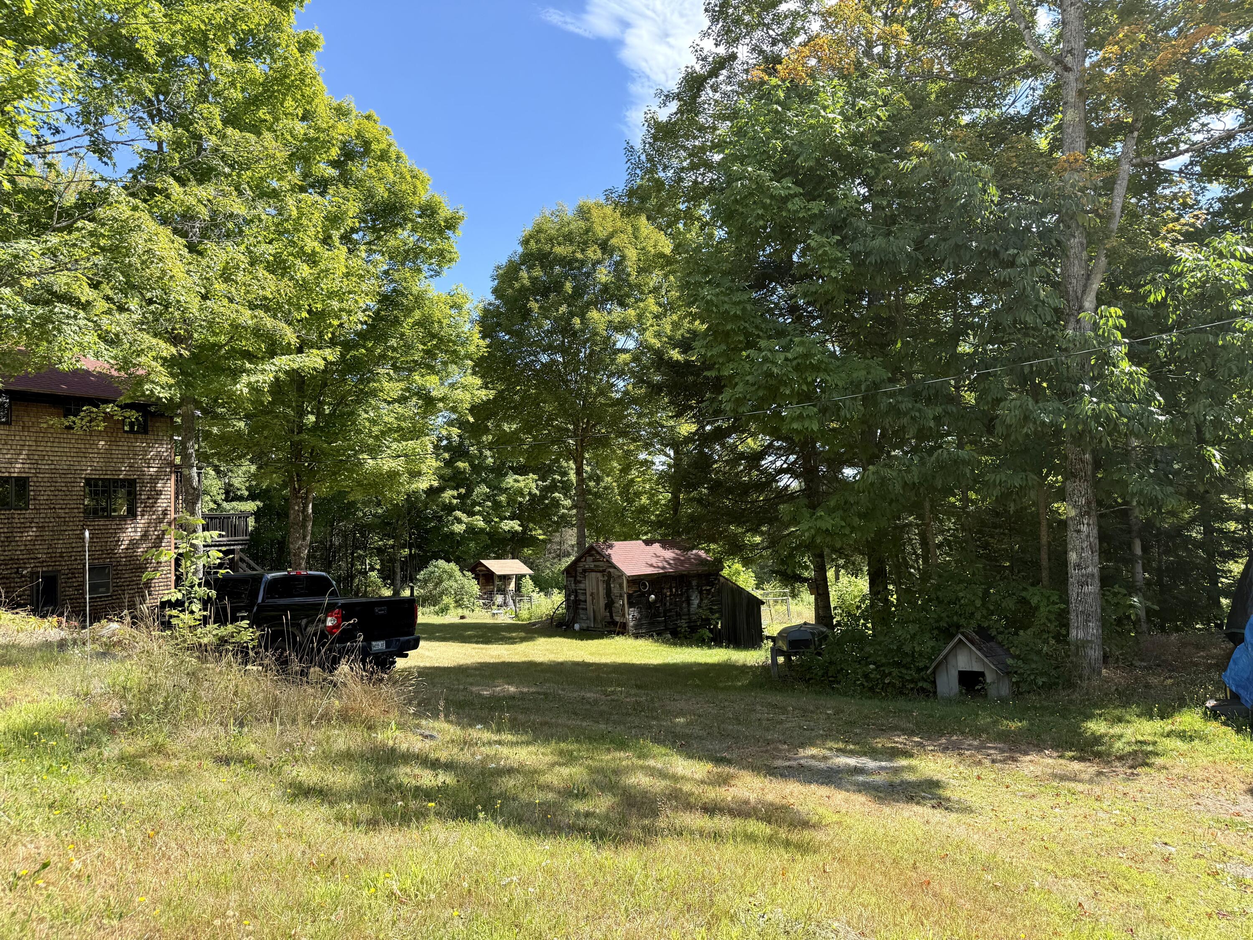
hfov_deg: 71.6
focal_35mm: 24
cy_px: 470
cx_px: 626
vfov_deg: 56.8
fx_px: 869
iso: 100
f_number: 1.78
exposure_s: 1/1292
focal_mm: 6.76
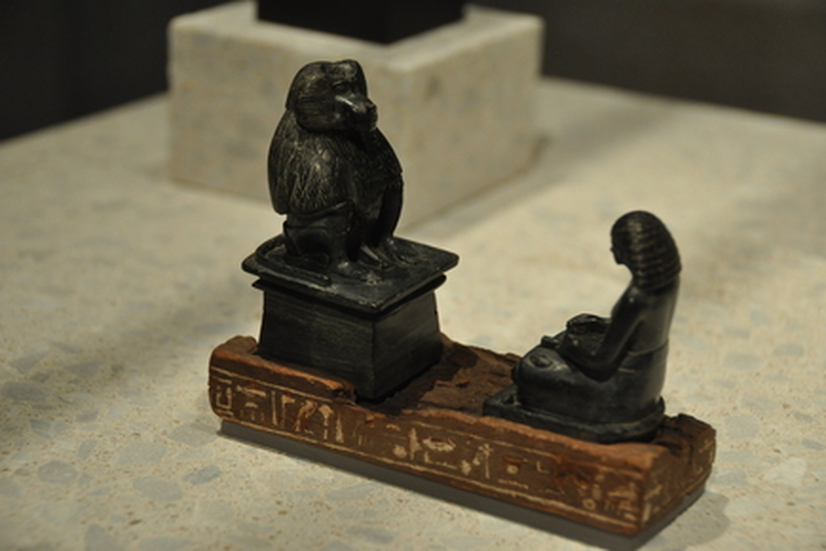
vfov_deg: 14.6
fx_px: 2157
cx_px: 414
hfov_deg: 21.7
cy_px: 276
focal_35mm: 94
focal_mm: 62
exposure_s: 1/200
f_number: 4.8
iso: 1000
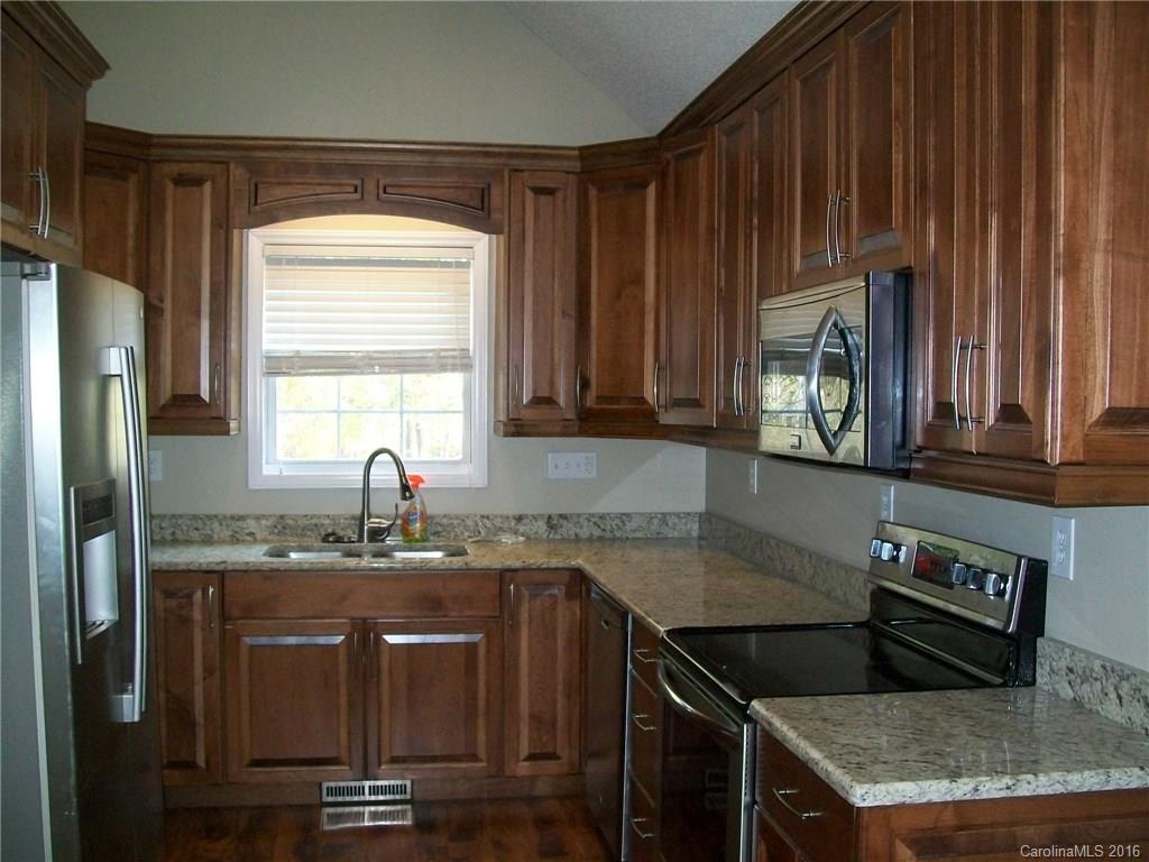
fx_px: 1195
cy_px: 431
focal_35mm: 36
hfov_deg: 51.4
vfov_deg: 39.7
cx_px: 574
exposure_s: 1/60
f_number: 2.7
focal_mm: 6
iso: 160
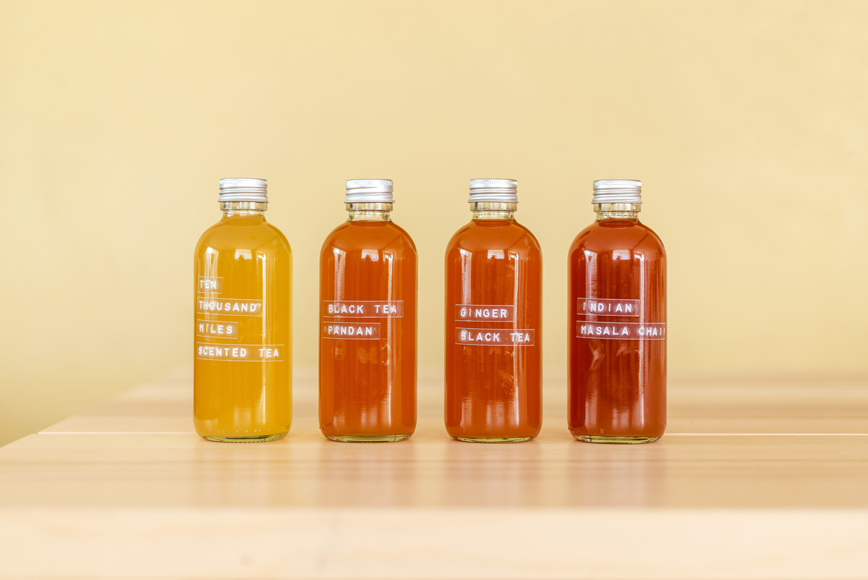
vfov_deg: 22.6
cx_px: 434
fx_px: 1447
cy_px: 290
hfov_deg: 33.4
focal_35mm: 60
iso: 100
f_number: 3.5
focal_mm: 60
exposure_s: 1/20
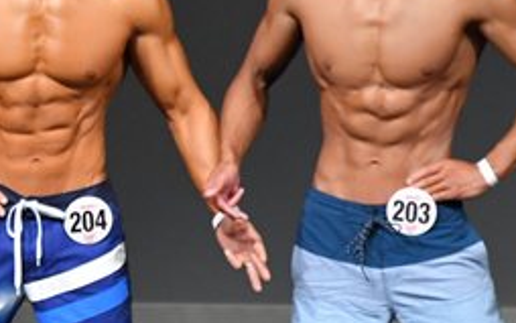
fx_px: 13759
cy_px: 209
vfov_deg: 1.3
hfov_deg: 2.1
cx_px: -159
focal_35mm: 978
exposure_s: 1/400
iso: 4000
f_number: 5.6
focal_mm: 210
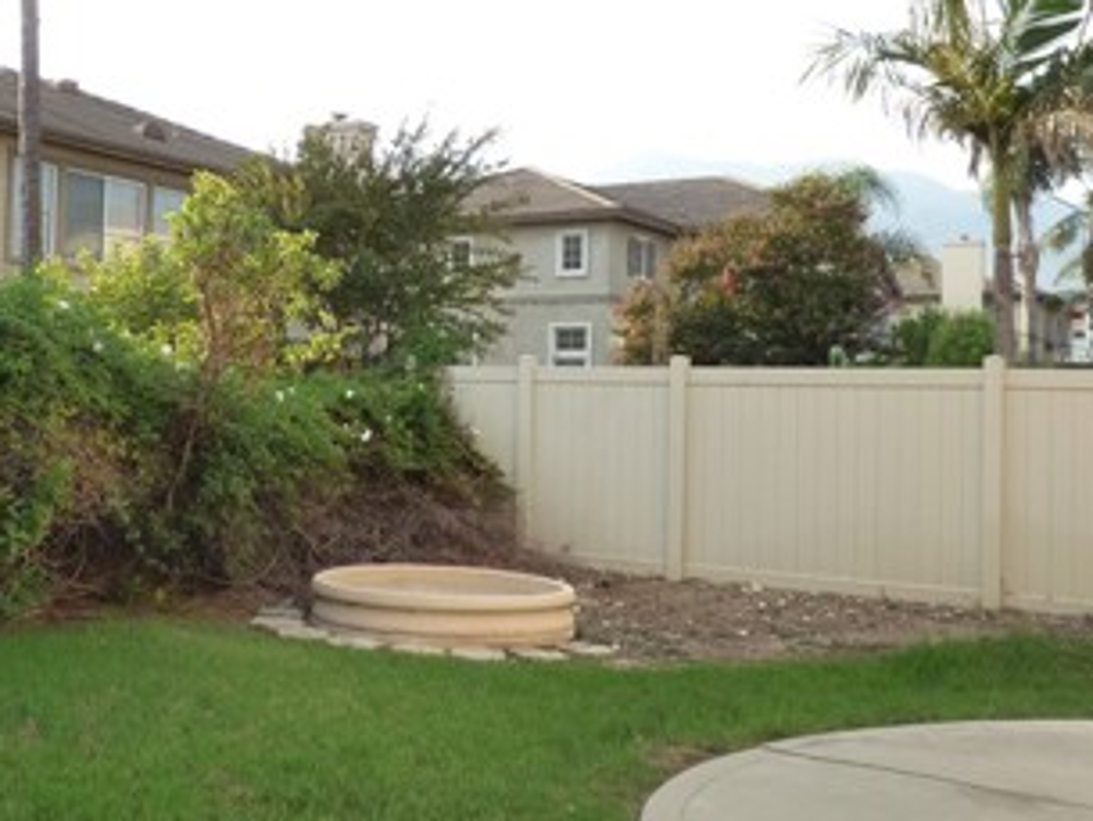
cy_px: 362
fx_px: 1327
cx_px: 312
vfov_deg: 34.3
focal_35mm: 42
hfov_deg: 43.7
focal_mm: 3.58
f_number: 2.8
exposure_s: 1/250
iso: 160
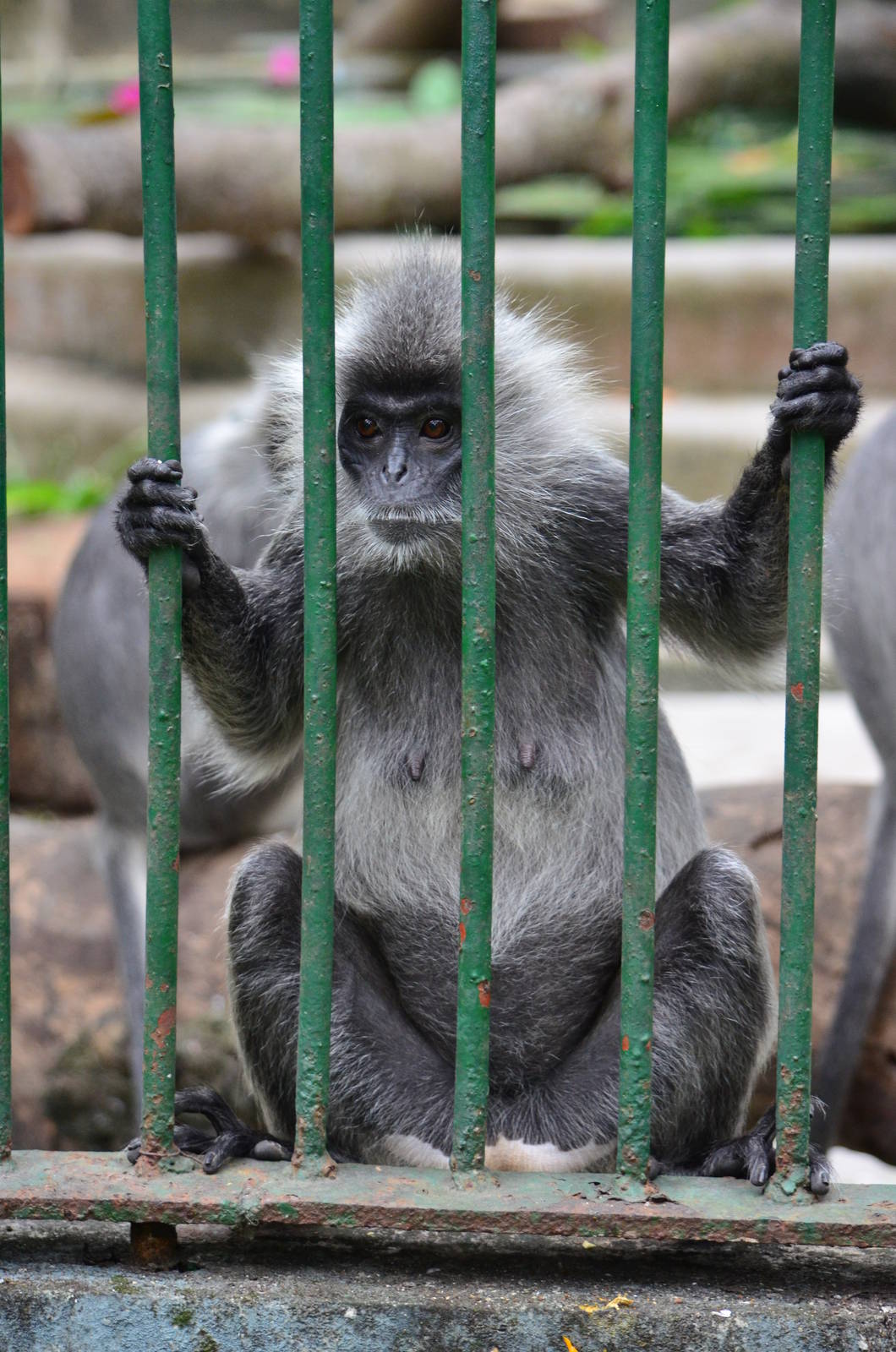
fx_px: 3824
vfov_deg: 20.1
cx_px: 448
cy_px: 676
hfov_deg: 13.4
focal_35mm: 102
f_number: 4.5
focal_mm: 68
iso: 1250
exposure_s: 1/200
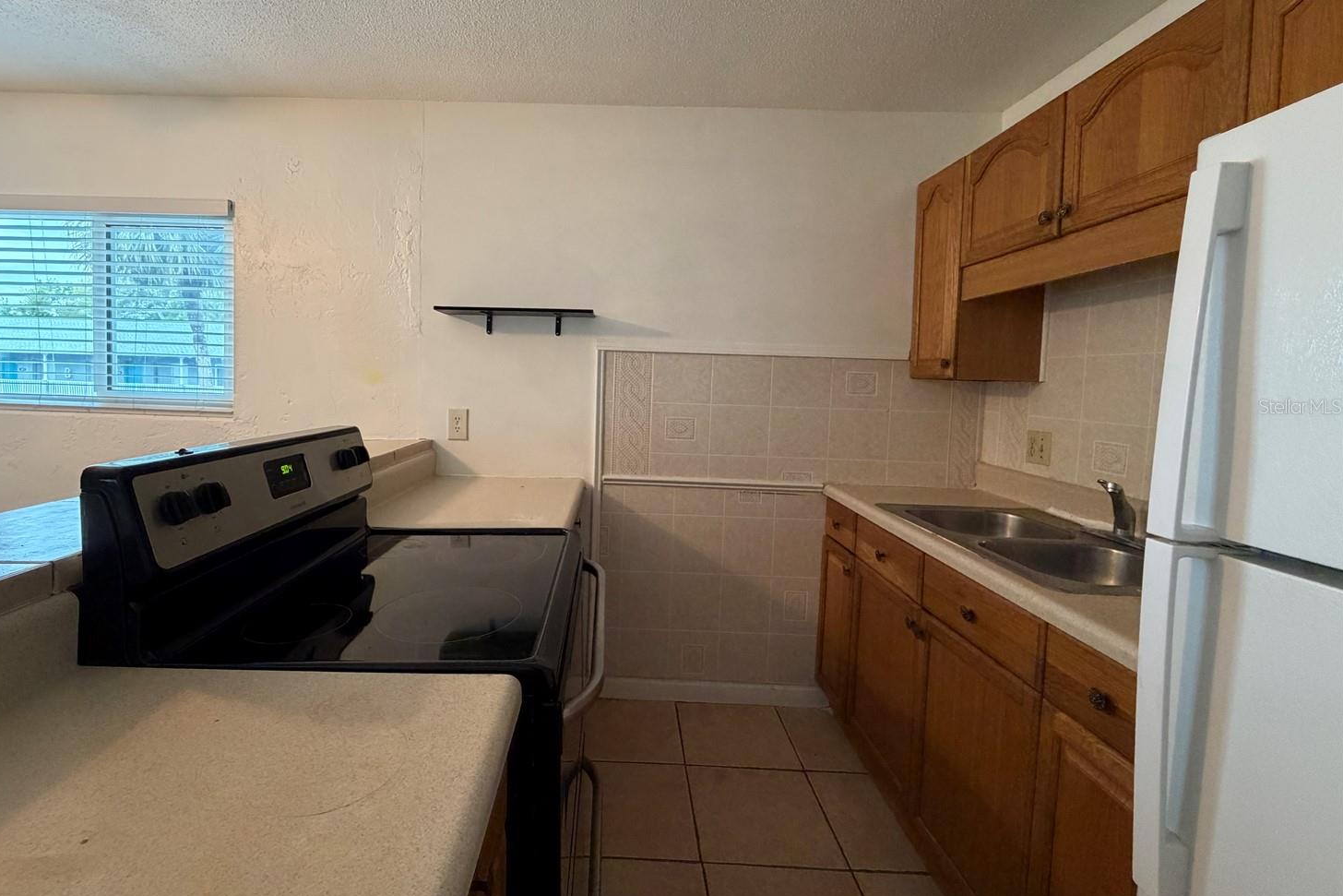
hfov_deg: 96.4
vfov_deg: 73.6
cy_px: 406
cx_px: 608
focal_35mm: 16
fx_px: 597
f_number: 2.2
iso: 500
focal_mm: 2.22
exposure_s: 1/60
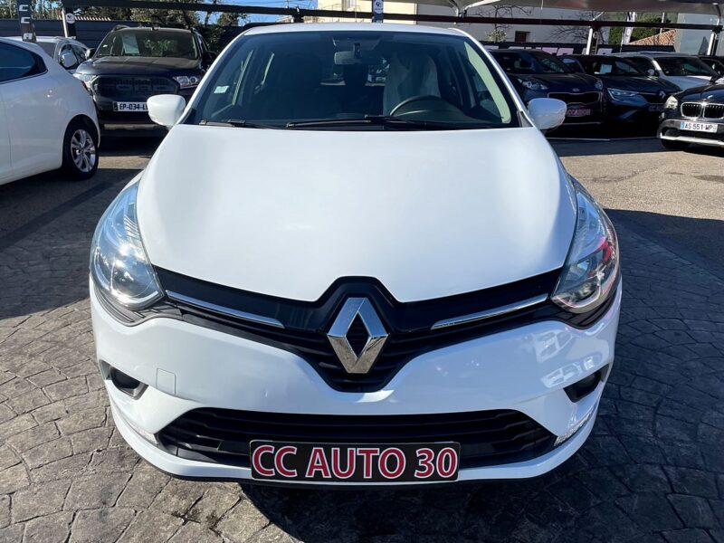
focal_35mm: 26
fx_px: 544
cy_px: 272
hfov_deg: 67.3
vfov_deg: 53.1
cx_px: 362
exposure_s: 1/4132
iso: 32
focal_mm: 4.2
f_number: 1.6
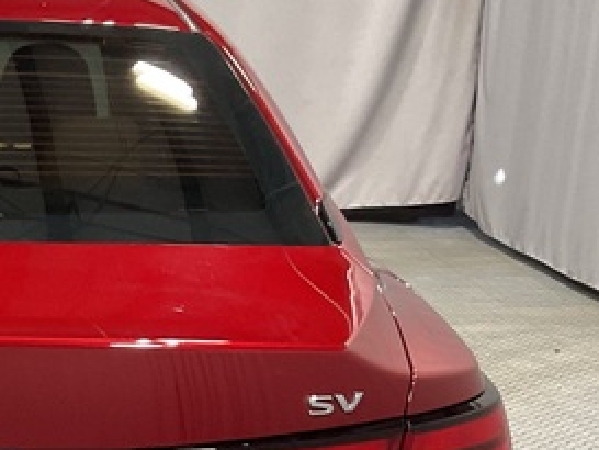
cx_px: -176
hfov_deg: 18.0
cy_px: 544
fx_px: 1766
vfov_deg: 14.1
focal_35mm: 102
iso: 100
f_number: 1.8
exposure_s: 1/60
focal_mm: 3
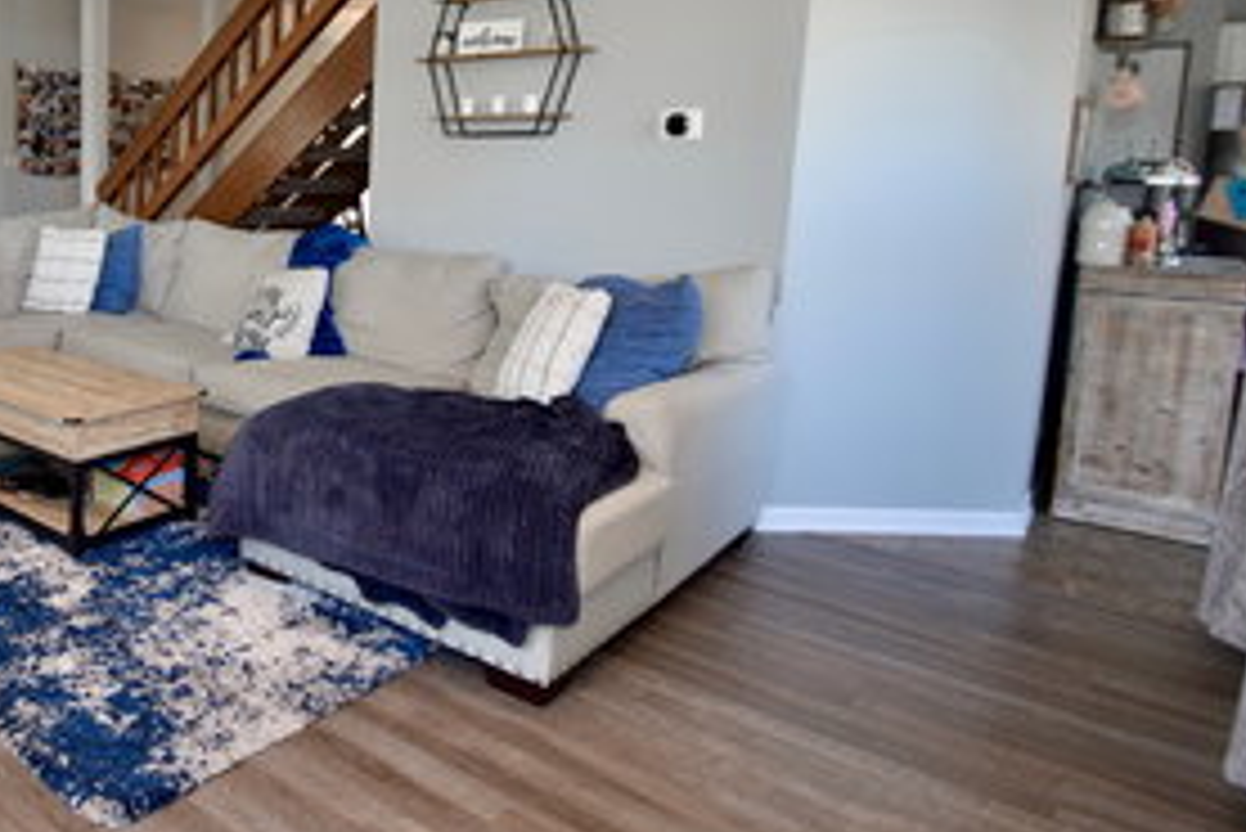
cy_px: 274
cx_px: 234
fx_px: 900
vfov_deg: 48.7
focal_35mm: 26
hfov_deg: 62.9
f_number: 5
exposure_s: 1/100
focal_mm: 10
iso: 800
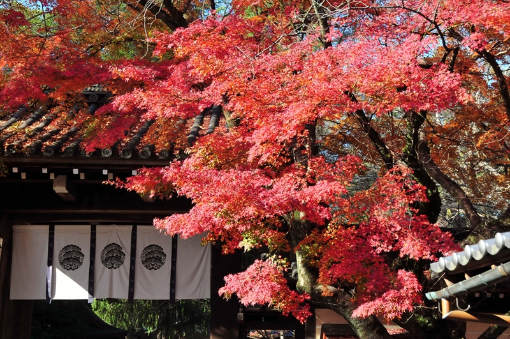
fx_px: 849
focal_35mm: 60
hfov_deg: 33.4
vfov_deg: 22.6
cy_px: 170
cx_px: 255
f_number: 9
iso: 800
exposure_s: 1/320
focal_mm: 40
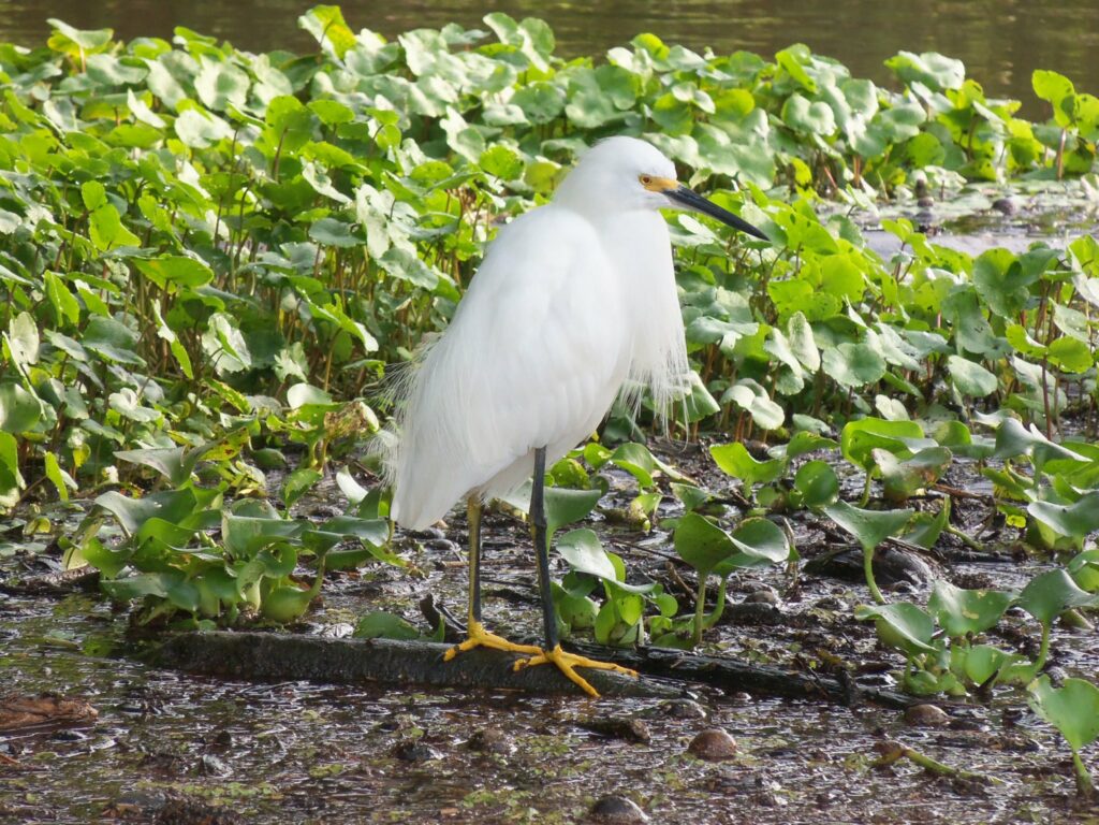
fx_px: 7112
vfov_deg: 6.6
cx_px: 550
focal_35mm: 224
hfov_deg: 8.8
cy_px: 412
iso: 200
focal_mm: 40.6
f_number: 5.7
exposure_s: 1/100
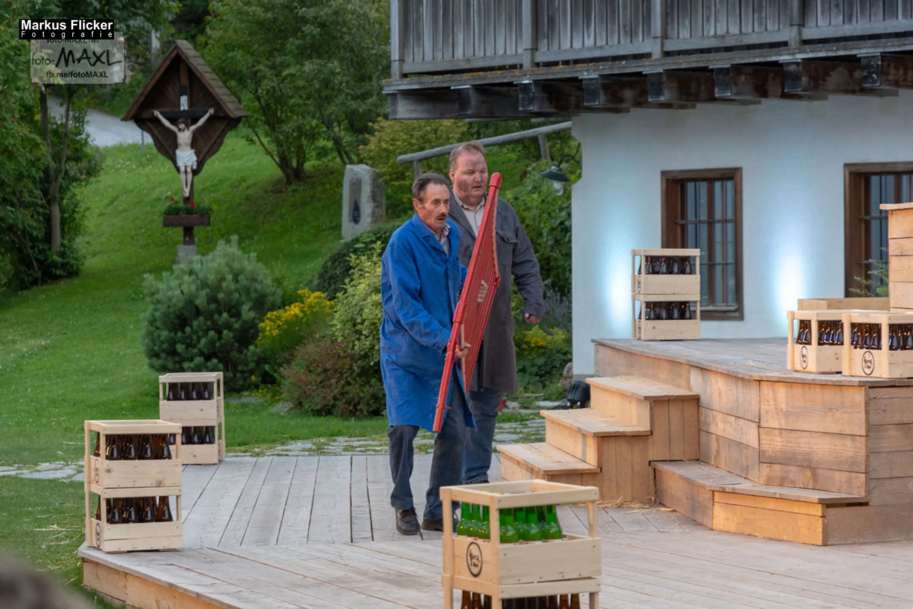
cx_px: 456
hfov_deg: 17.1
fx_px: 3043
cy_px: 304
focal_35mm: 120
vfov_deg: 11.4
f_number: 4
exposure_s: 1/250
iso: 560
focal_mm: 80
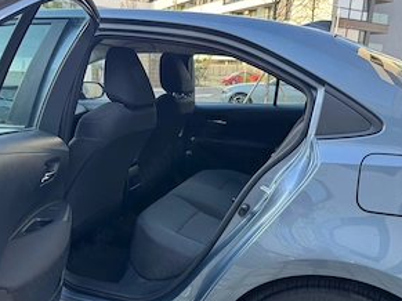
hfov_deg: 55.4
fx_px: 383
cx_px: 203
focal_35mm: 33
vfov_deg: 42.8
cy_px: 170
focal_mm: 6.76
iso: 64
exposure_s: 1/121
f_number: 1.78
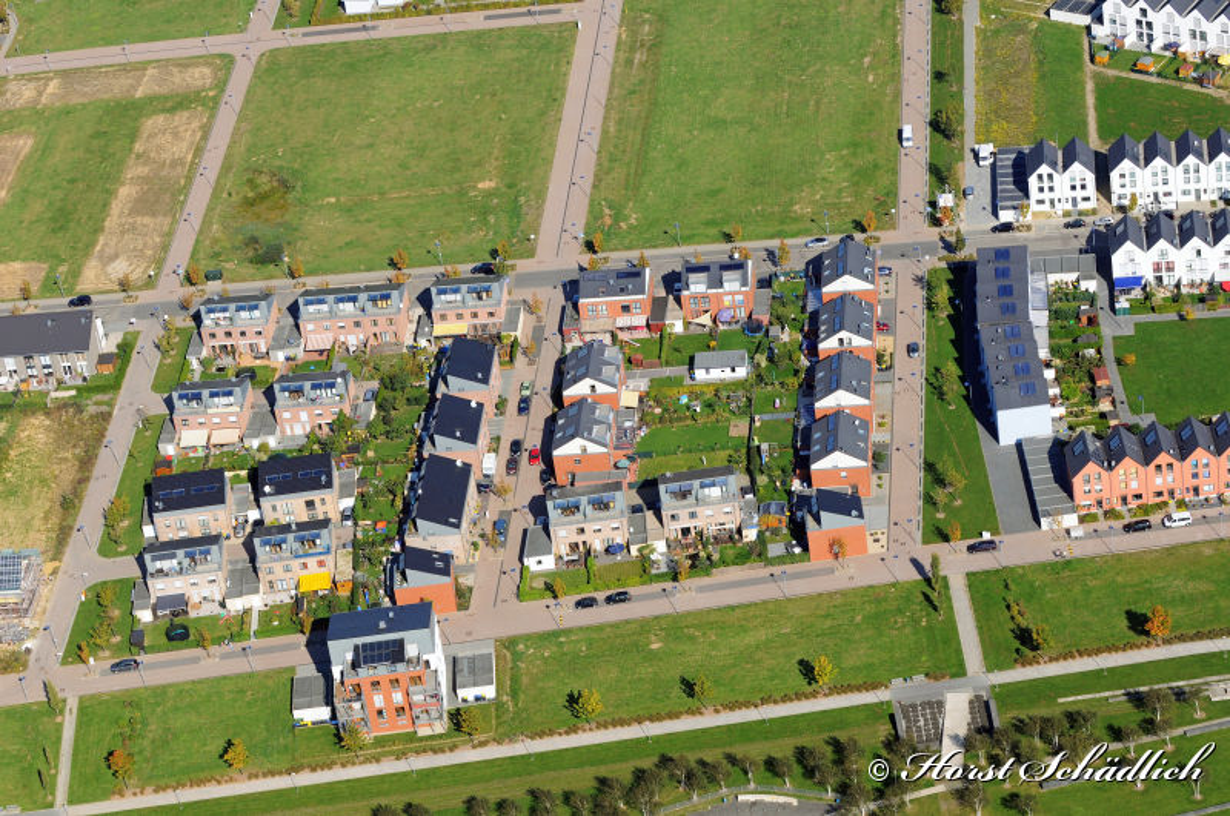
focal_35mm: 105
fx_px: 3582
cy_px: 408
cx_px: 615
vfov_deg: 13.0
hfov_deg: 19.5
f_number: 9
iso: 200
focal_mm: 70
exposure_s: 1/400
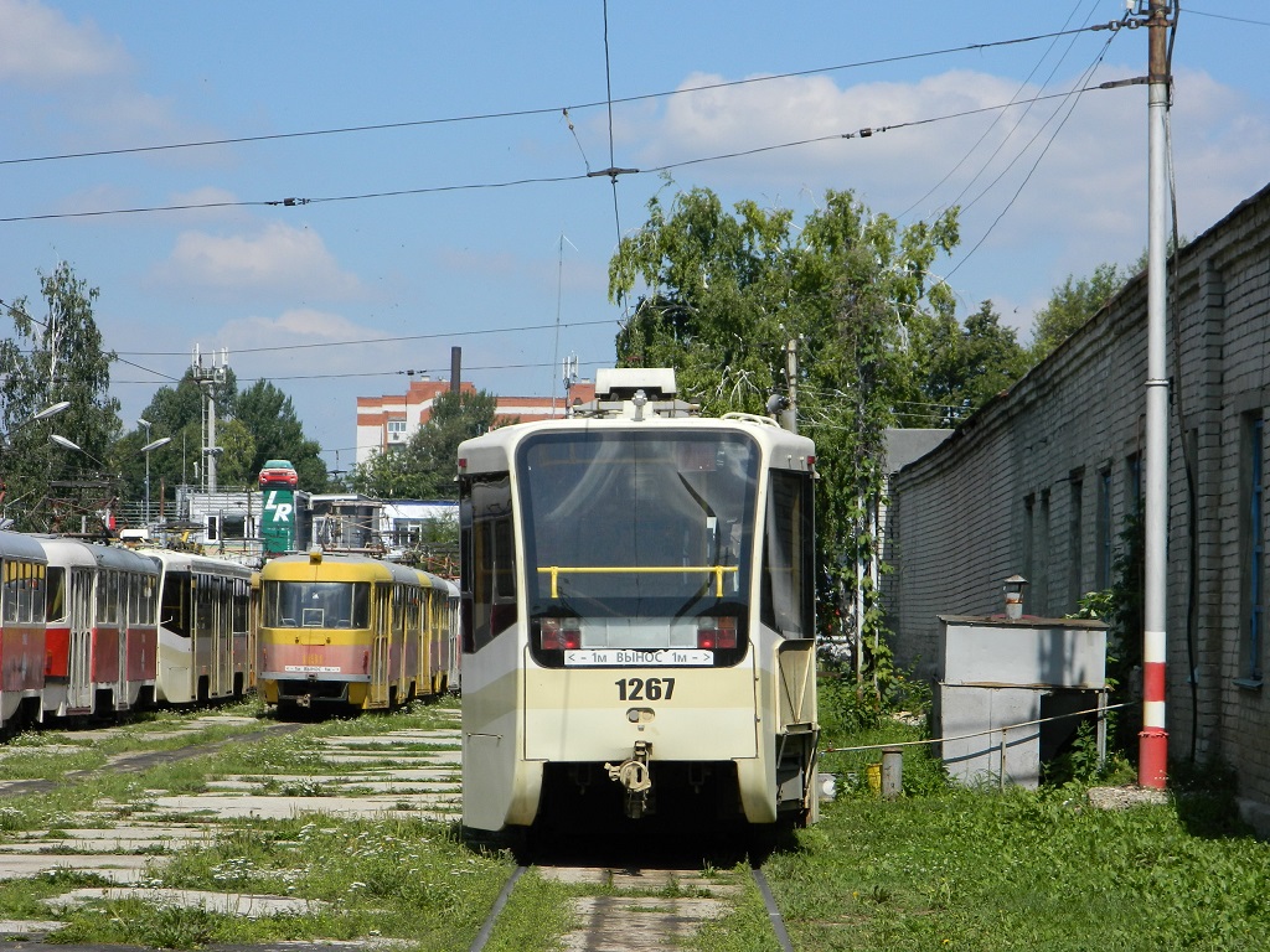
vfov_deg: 11.5
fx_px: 4733
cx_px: 635
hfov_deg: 15.3
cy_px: 476
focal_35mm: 129
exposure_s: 1/640
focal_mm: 23.2
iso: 80
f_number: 4.7
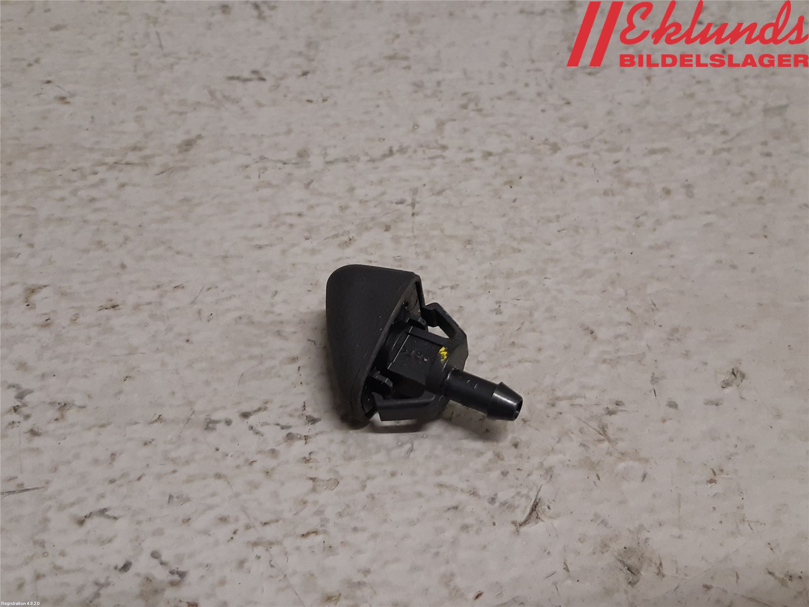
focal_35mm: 26
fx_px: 608
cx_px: 404
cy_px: 304
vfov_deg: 53.1
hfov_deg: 67.3
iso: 160
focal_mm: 3.93
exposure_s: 1/50
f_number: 1.7
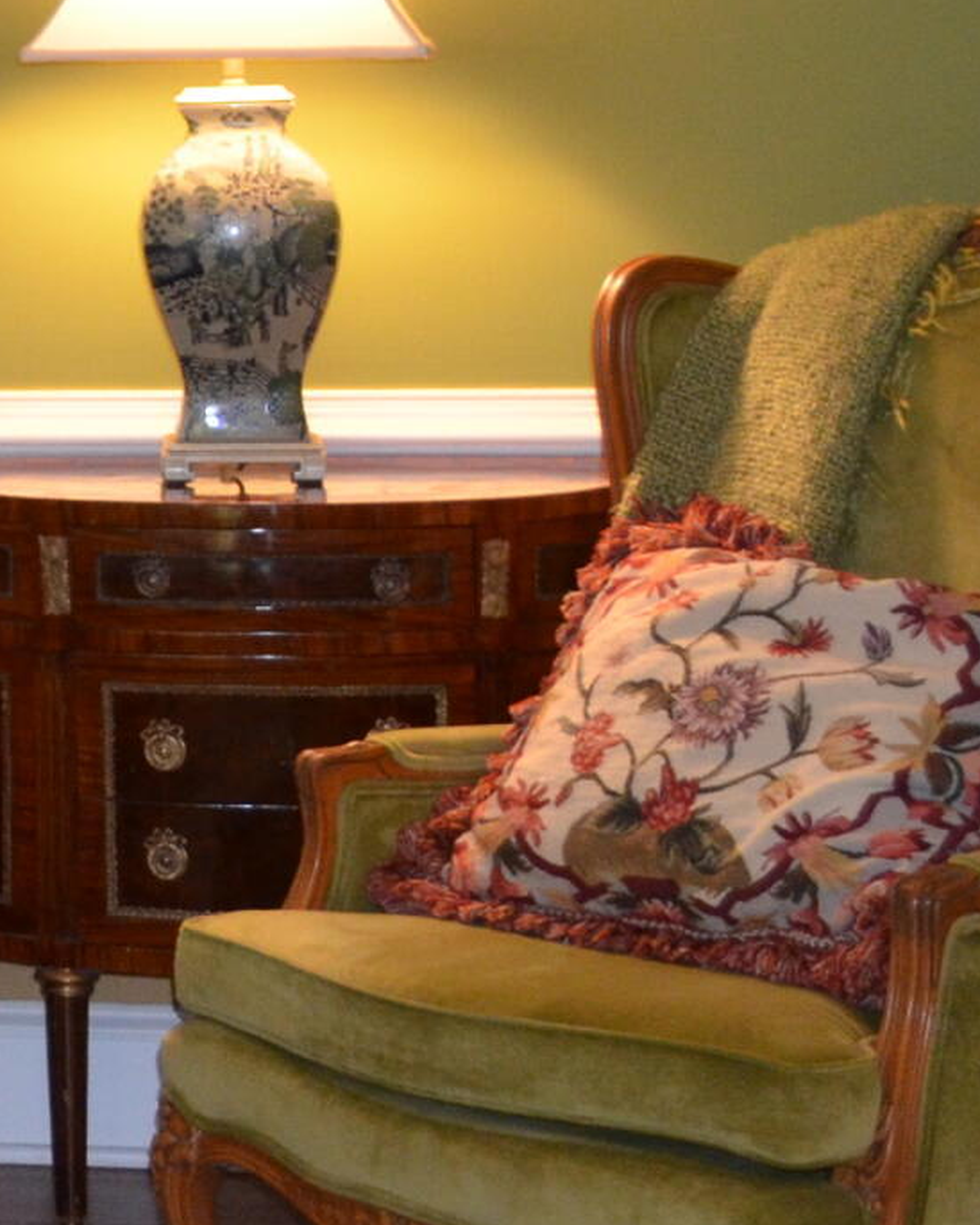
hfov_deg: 11.3
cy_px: 74
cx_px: -996
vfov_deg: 15.4
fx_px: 4459
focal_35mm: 123
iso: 1000
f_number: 3.8
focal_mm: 20
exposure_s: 1/60
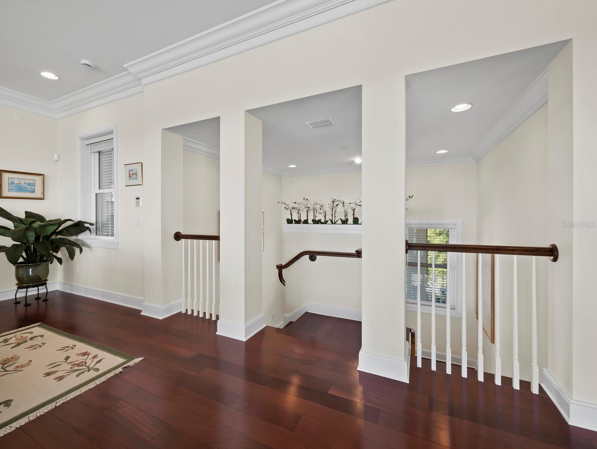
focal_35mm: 14
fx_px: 242
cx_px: 298
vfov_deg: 85.7
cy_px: 224
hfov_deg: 102.0
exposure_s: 1/3
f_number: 11
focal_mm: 7
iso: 250
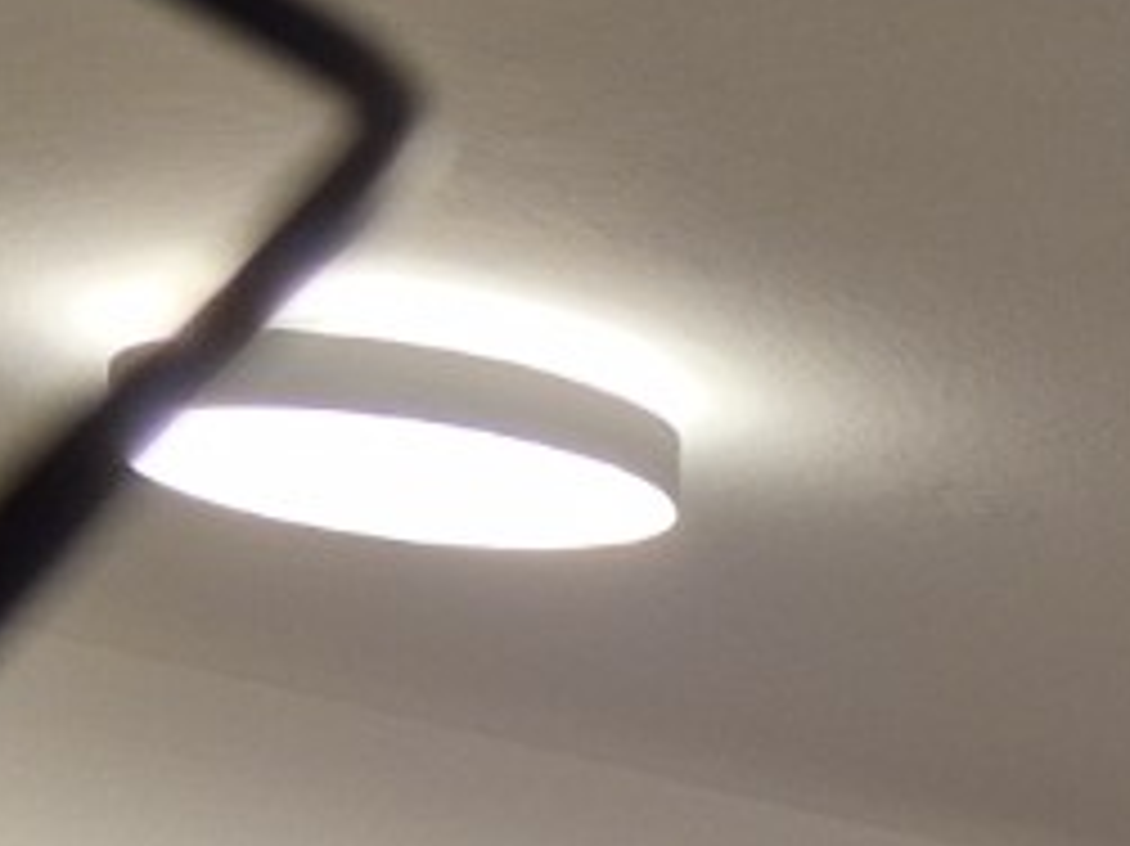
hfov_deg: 13.4
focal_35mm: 132
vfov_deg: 9.8
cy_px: 2056
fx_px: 4307
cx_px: 2053
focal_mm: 5.4
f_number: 1.8
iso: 125
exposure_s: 1/100
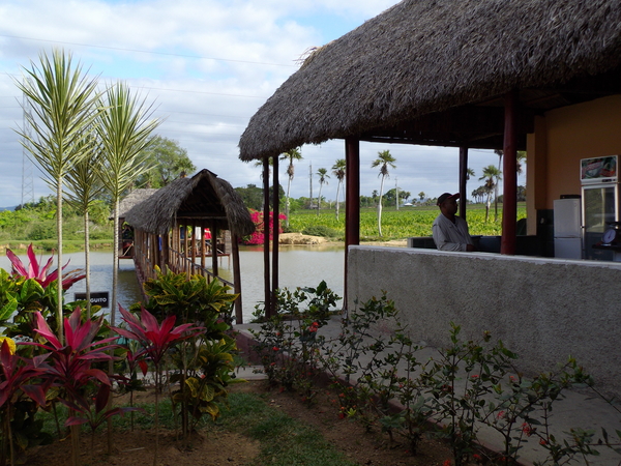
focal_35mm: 38
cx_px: 310
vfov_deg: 37.7
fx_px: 682
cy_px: 233
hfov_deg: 49.0
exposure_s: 1/640
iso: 100
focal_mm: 6.8
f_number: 3.3
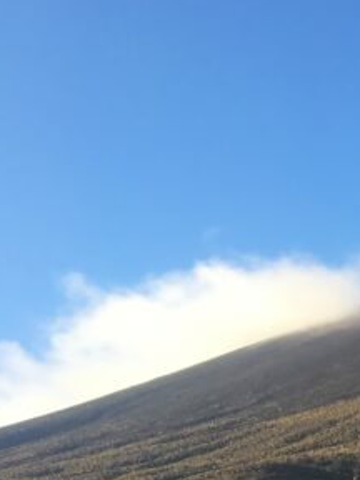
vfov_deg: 18.1
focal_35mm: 103
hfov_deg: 11.8
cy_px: 578
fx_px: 1428
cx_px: 847
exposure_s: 1/450
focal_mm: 4.15
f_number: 2.2
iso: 25
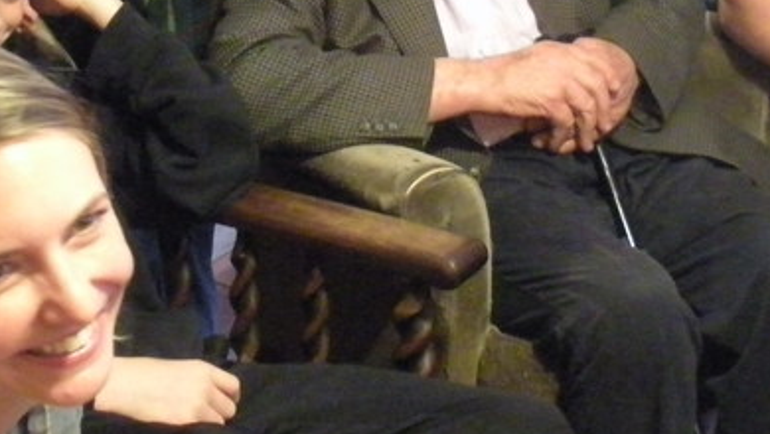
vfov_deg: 11.9
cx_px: 486
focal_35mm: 100
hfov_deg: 21.3
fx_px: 2043
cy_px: -45
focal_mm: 6.3
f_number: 3.5
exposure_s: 1/3.8
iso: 800
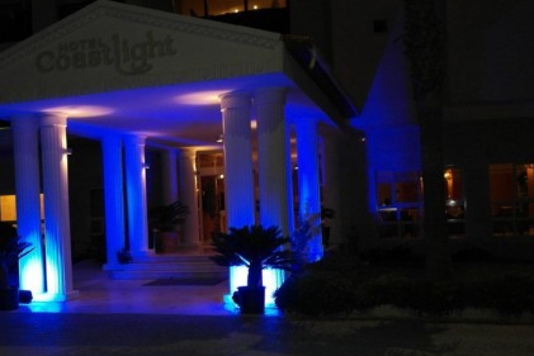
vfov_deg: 28.6
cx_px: 156
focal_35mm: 47
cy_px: 215
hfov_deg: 41.1
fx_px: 697
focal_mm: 22
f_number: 3.5
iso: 800
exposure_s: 1/20
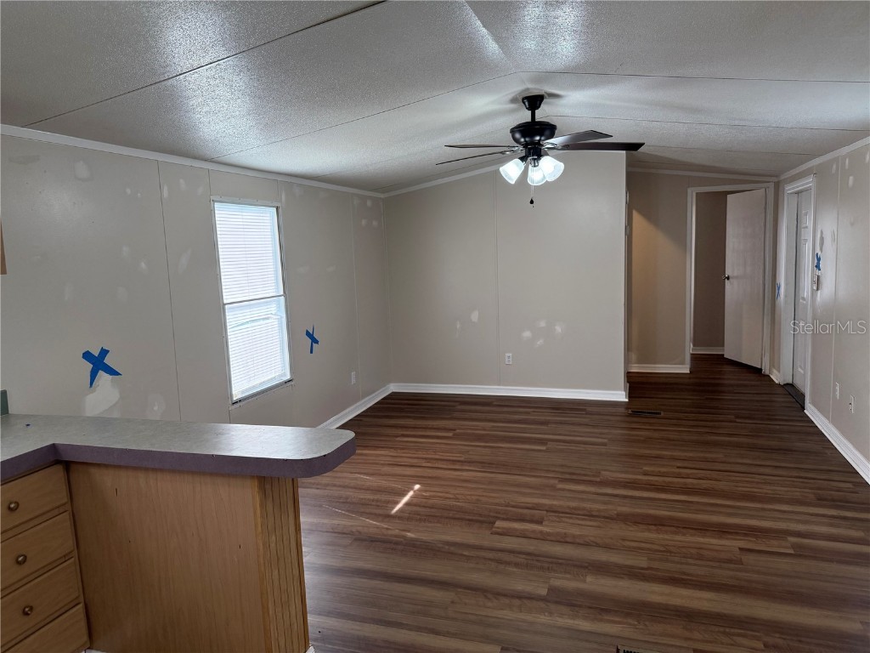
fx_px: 603
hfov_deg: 71.6
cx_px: 435
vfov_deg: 56.8
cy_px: 326
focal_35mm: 24
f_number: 1.78
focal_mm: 6.76
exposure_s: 1/222
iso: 200
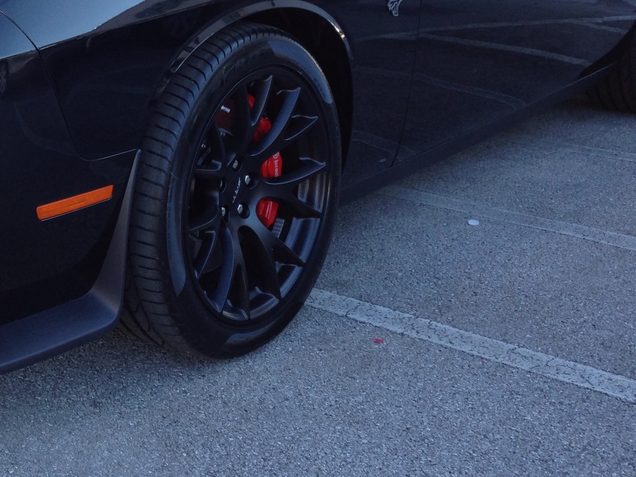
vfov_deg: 21.2
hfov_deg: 27.7
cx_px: 93
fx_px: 1249
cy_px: 63
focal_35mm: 68
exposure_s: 1/158
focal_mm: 4.12
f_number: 2.4
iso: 50
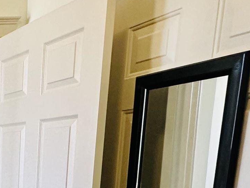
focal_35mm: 59
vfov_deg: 22.1
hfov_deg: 23.7
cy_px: 250
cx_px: -152
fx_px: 426
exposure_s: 1/120
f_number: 2.2
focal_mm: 2.22
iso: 200
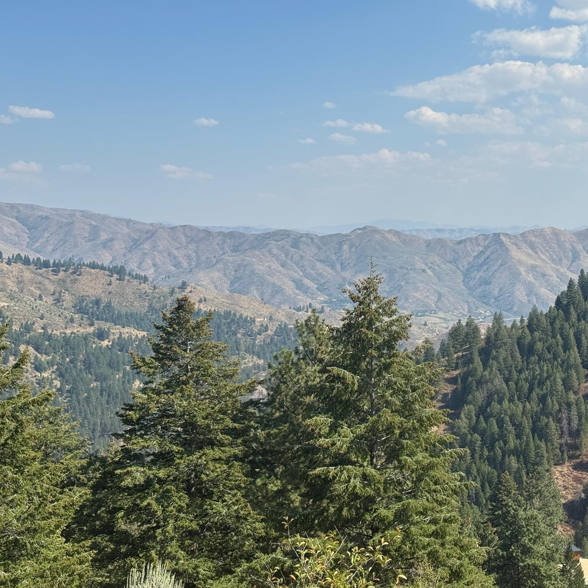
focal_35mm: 57
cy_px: 294
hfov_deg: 30.0
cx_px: 330
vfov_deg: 30.0
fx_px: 1095
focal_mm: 6.76
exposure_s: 1/5376
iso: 64
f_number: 1.78
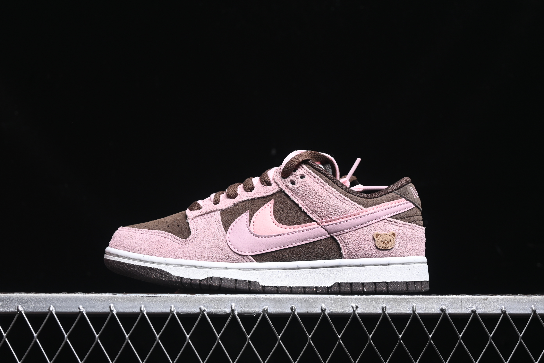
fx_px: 1133
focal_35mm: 75
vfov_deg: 18.2
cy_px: 182
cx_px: 272
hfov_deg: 27.0
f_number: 6.3
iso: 160
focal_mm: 50
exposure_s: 1/60
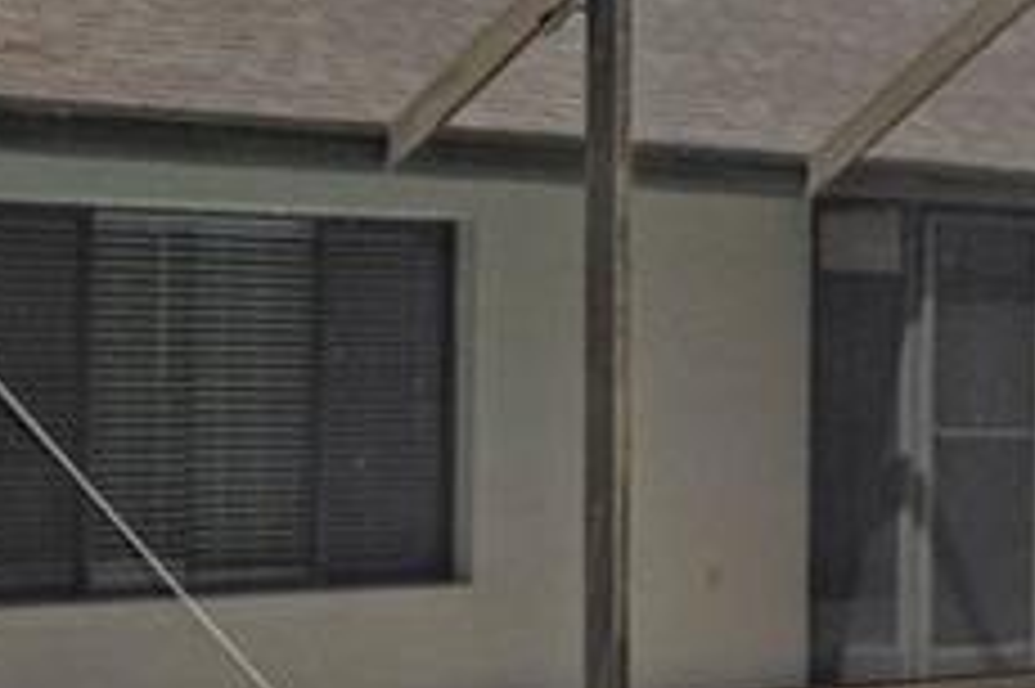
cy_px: 292
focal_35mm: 135
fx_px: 3892
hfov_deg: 15.1
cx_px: 688
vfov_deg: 10.1
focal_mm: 13
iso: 320
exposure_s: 1/640
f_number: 8
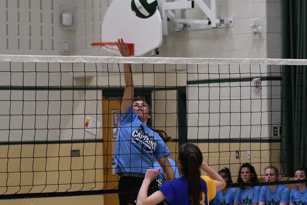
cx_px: 154
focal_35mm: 128
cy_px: 102
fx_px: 1087
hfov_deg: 16.1
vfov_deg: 10.8
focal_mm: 85
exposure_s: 1/1000
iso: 3600
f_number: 2.8
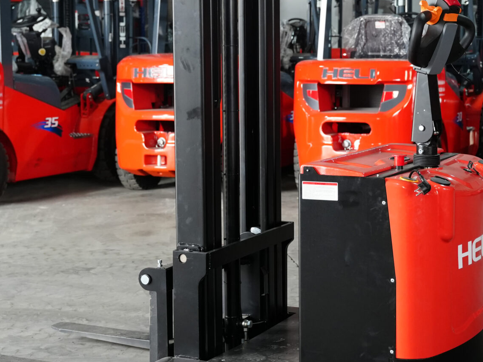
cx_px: 327
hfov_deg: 25.0
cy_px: 141
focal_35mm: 78
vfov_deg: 19.0
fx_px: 1081
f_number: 3.5
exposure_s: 1/125
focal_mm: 35.7
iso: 1600
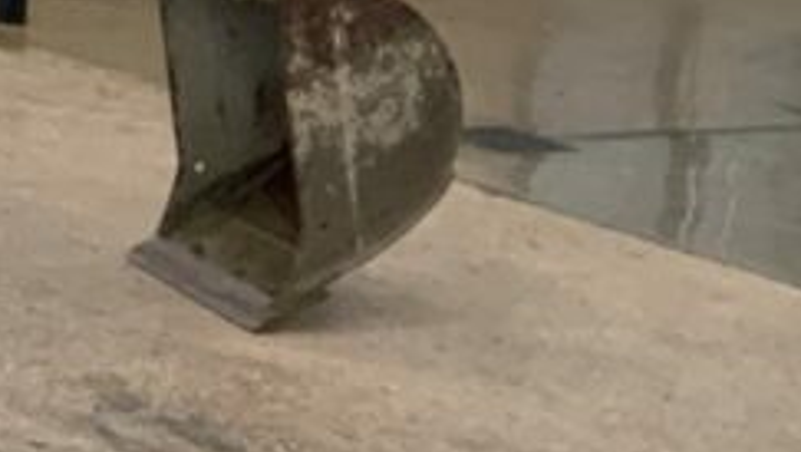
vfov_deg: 8.5
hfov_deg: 14.2
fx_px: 2826
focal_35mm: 133
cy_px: -538
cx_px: -649
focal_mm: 3
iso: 80
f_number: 1.8
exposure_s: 1/60
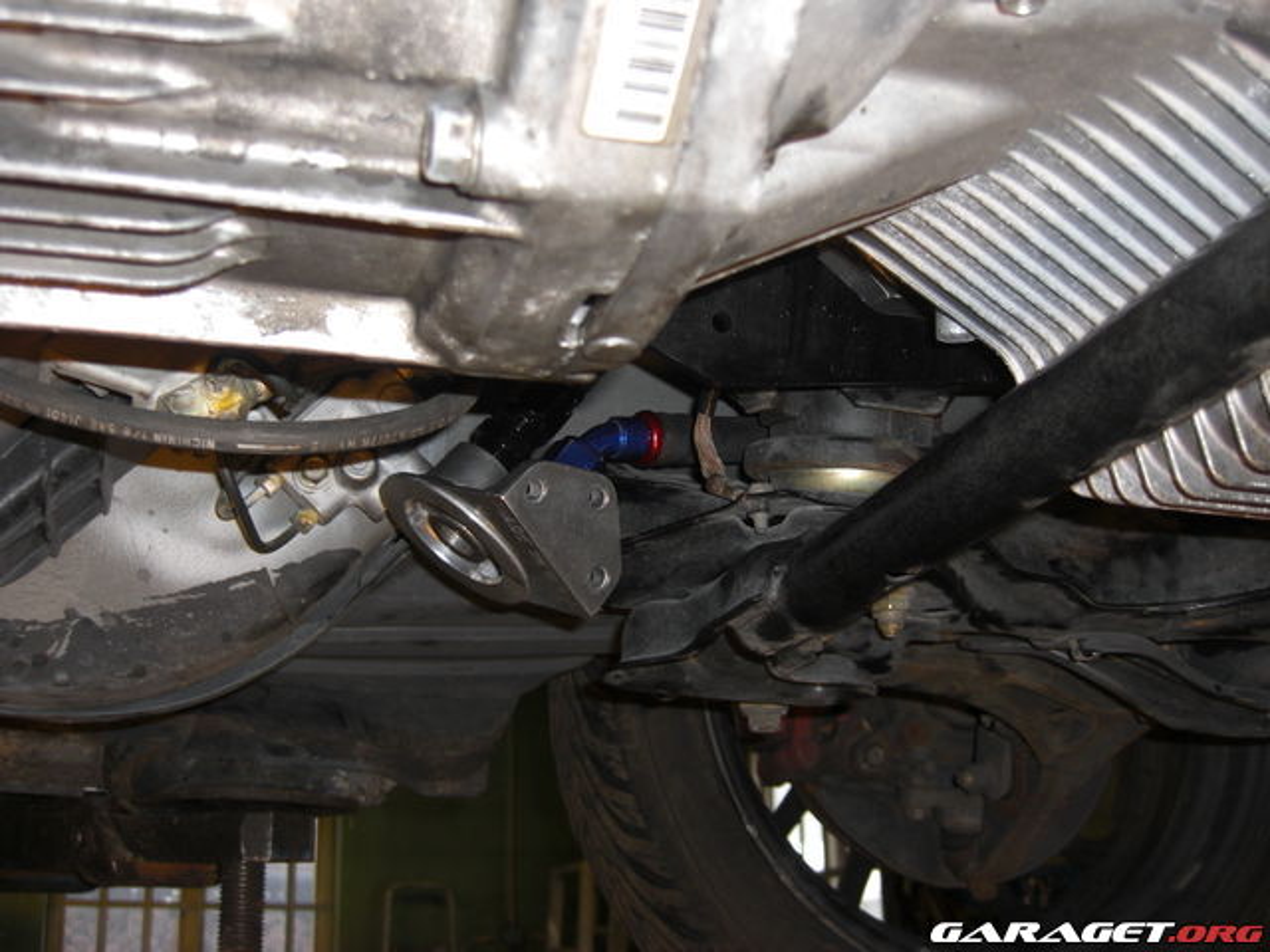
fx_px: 1394
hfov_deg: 49.0
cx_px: 635
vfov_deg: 37.7
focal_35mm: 38
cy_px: 476
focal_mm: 7.9
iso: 100
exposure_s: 1/60
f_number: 2.8
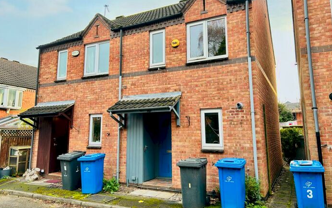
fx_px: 253
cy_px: 94
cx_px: 164
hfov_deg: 66.5
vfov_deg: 44.5
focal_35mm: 28
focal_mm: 5.7
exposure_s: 1/212
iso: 50
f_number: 1.5
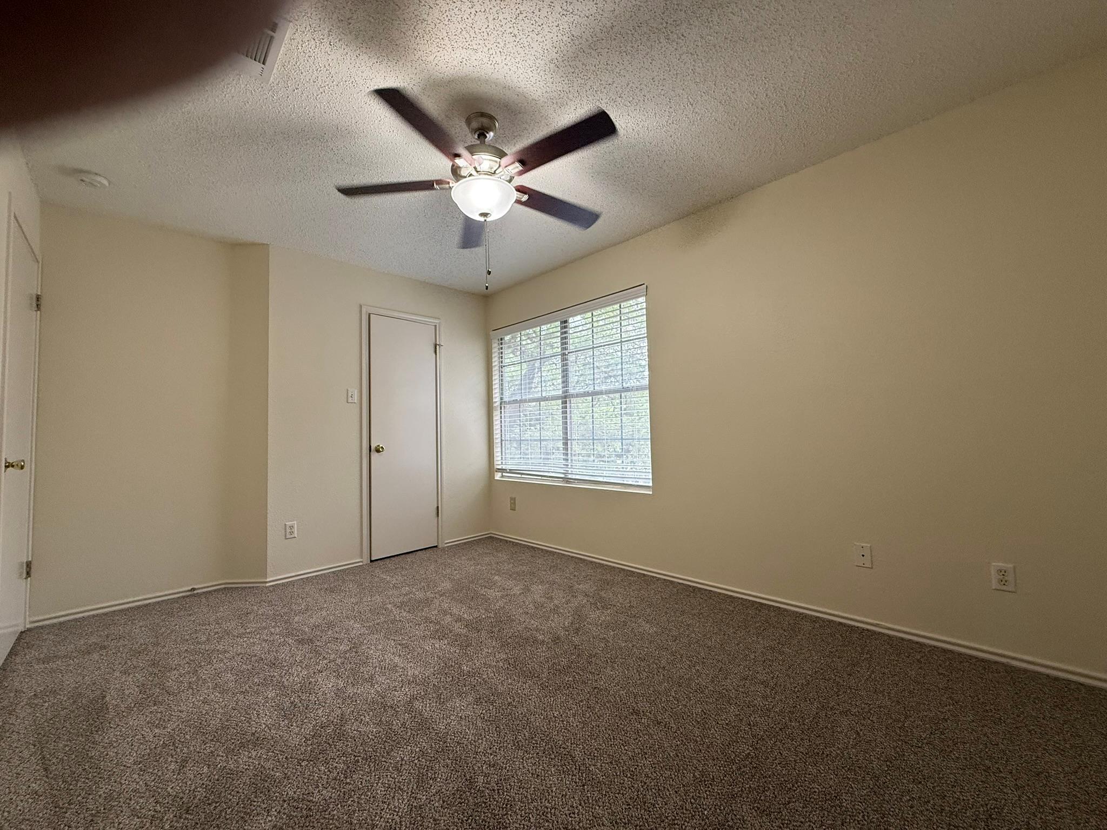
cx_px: 554
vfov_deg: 85.7
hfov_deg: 102.1
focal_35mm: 14
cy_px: 415
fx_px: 448
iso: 200
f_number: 2.2
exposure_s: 1/120
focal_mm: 2.22
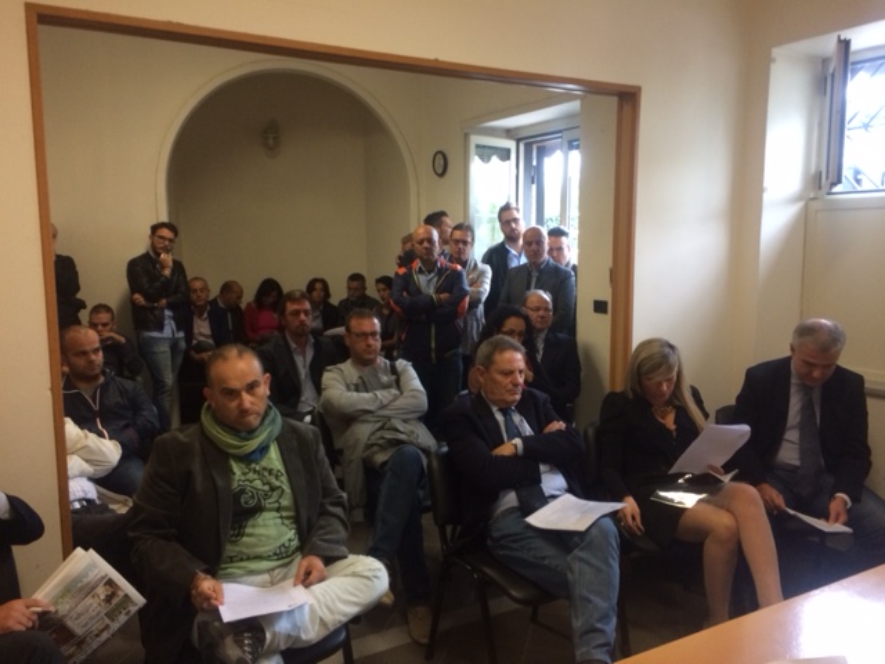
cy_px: 332
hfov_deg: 61.7
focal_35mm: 29
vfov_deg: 48.2
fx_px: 741
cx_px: 442
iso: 160
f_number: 2.2
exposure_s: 1/33
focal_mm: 4.15
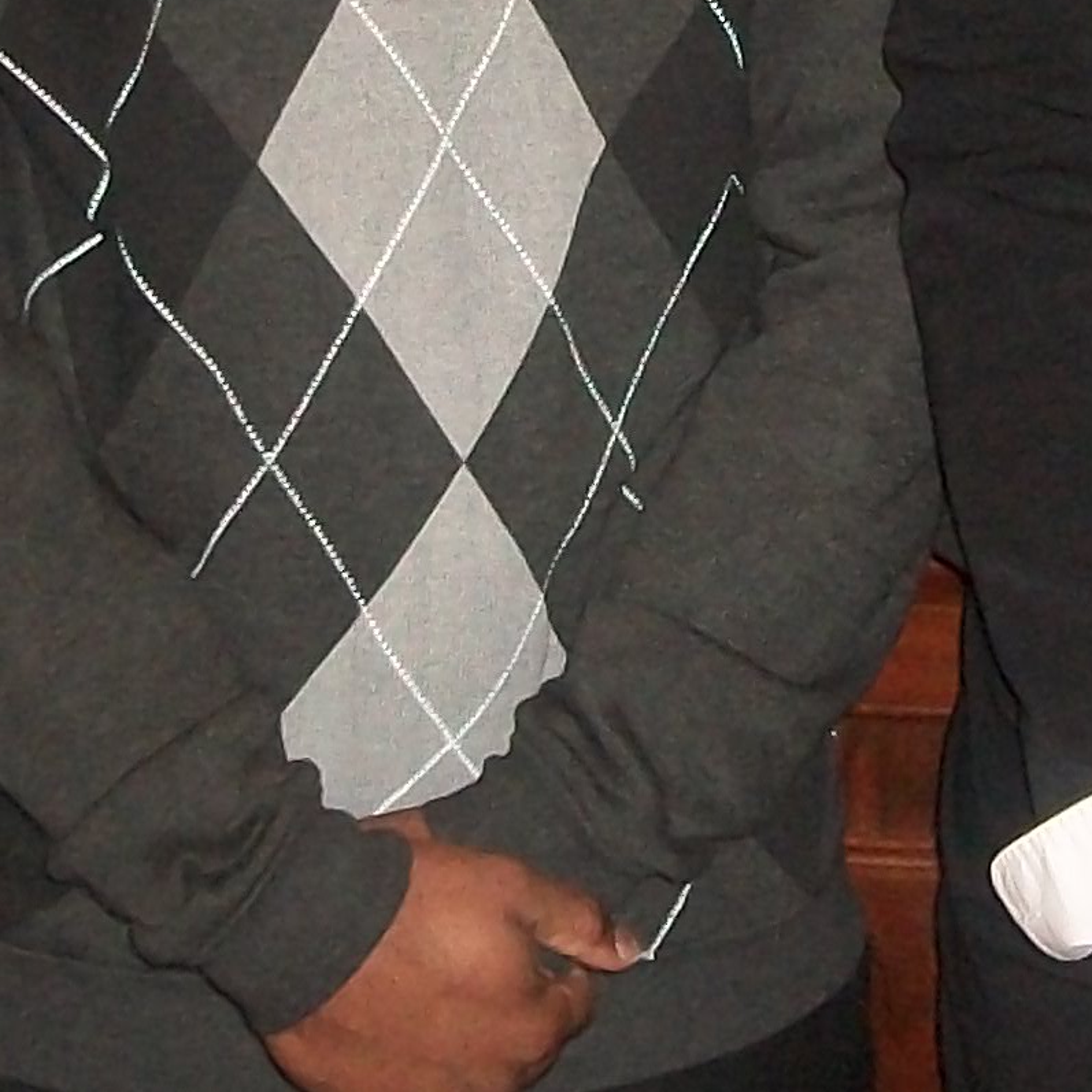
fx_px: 4640
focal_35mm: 130
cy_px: -78
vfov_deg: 13.2
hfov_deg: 13.3
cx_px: 910
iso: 240
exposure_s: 1/30
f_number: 2.9
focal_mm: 5.7
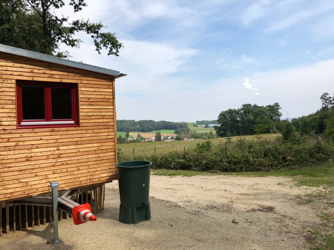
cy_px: 125
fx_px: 270
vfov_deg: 49.7
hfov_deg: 63.4
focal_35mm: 28
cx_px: 167
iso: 20
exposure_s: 1/2000
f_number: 1.8
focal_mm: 3.99
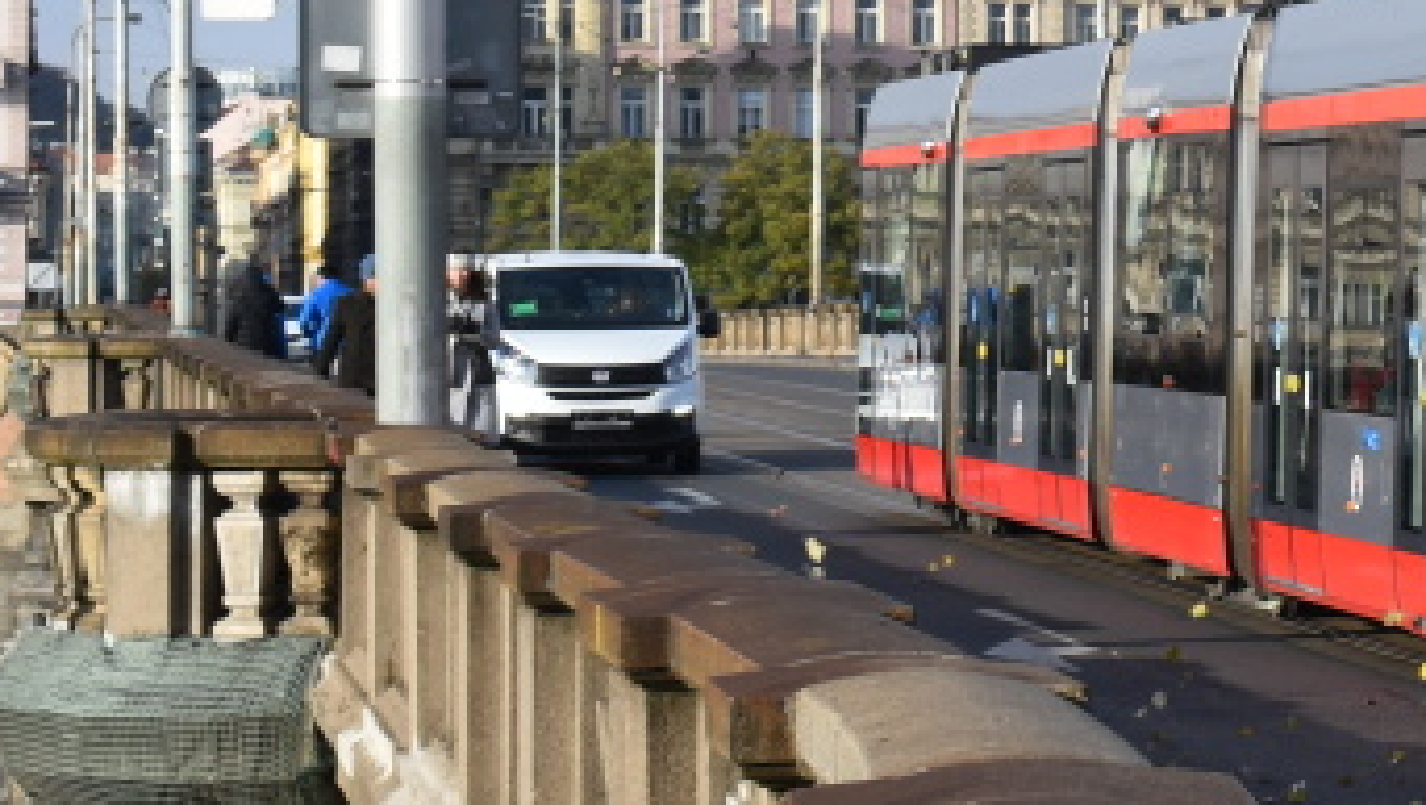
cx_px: 1805
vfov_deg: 7.6
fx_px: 6055
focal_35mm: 160
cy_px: -50
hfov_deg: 13.0
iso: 200
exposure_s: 1/400
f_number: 10
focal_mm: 34
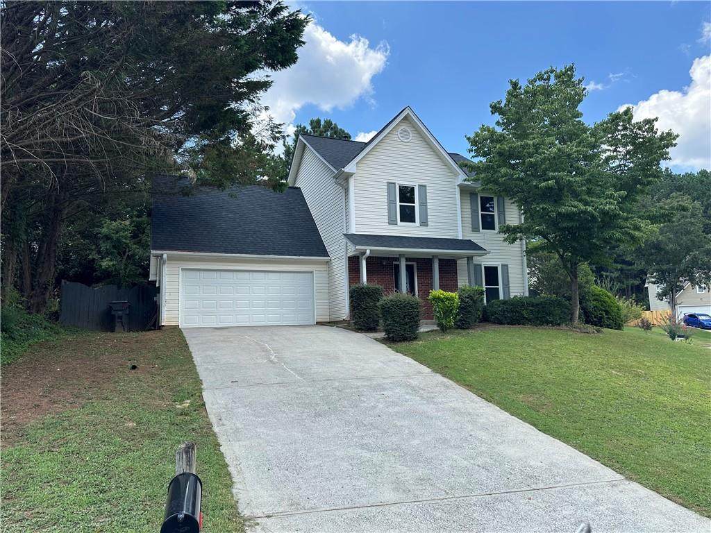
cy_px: 266
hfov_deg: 71.6
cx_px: 356
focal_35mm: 24
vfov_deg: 56.8
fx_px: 493
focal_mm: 6.86
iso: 80
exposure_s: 1/1692
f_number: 1.78
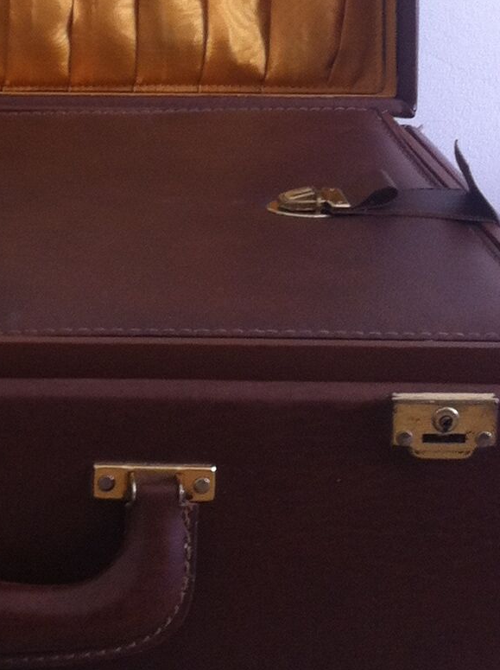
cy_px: -74
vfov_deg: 16.3
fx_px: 2259
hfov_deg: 12.4
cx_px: -46
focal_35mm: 117
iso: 80
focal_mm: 3.85
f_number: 2.8
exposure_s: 1/20
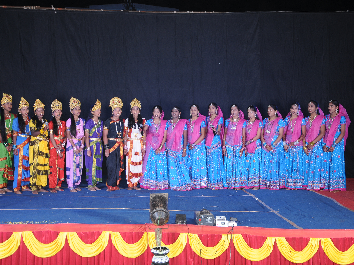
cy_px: 133
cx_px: 163
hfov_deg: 31.2
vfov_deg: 23.6
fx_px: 634
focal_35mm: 62
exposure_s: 1/125
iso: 250
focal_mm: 38
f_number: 4.5
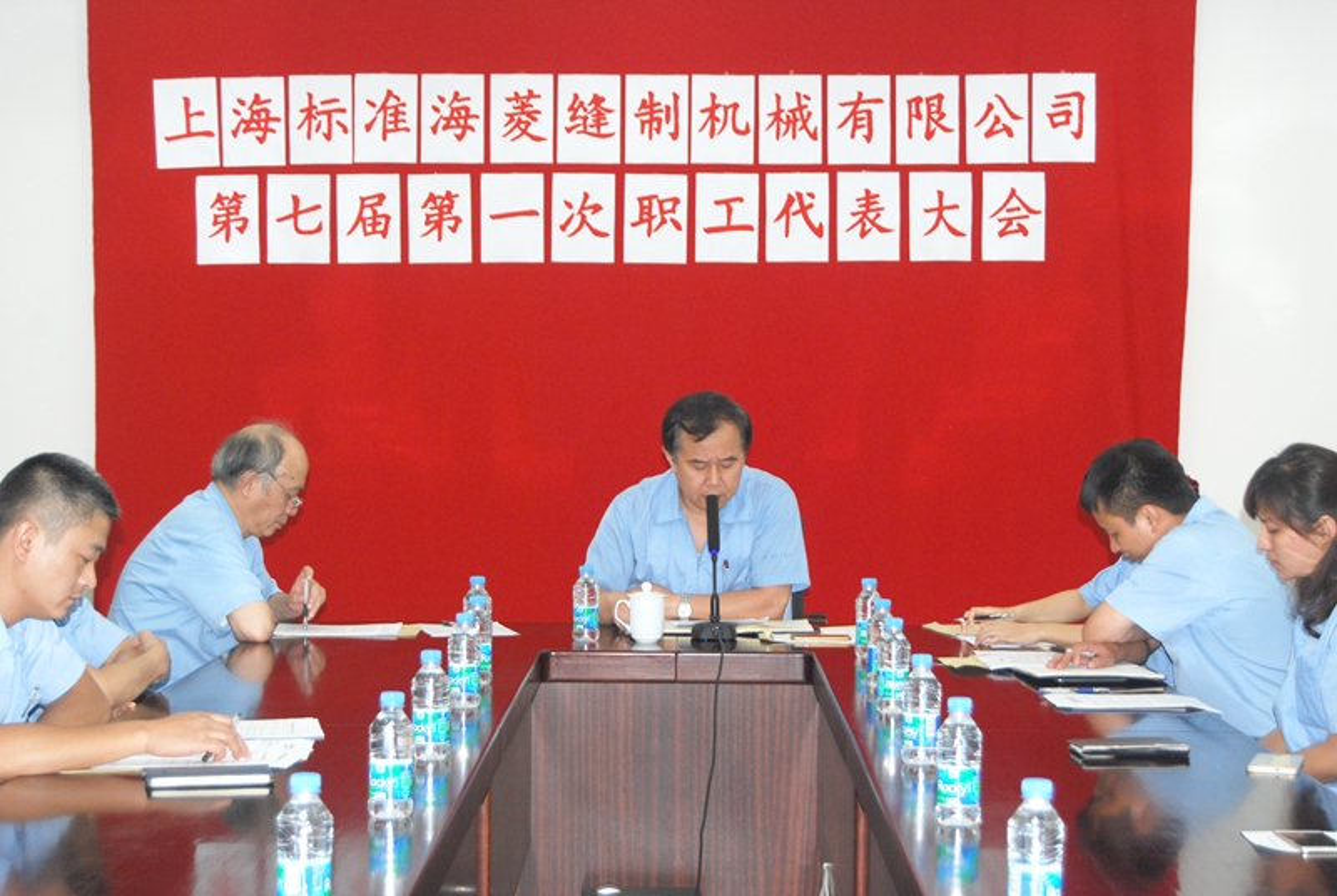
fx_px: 2678
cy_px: 448
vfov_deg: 19.0
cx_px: 668
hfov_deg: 28.0
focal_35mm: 72
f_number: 5.6
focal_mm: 48
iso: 640
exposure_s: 1/60
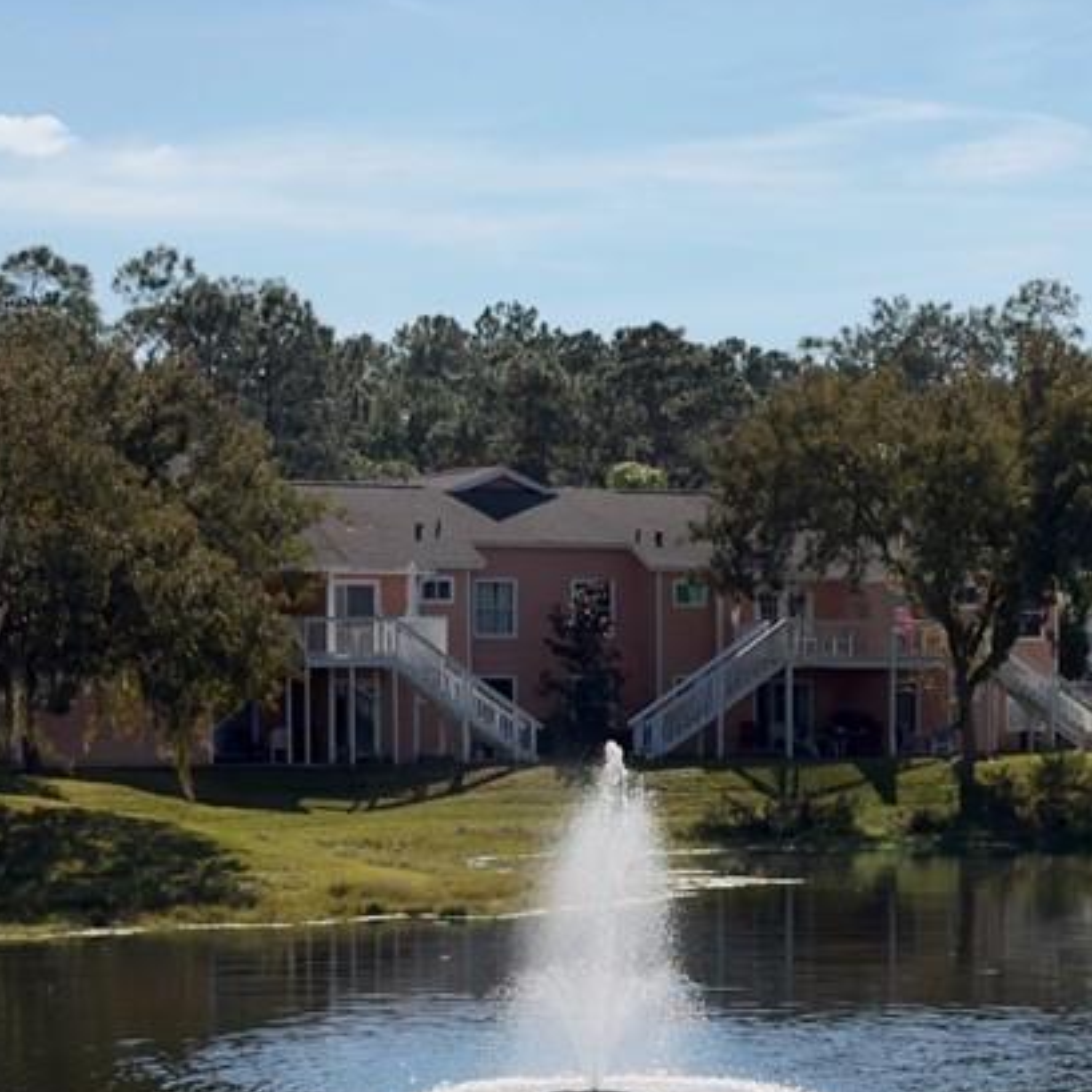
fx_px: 4319
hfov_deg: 14.4
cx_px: 667
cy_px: 892
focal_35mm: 121
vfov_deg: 14.3
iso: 64
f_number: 1.78
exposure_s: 1/8264
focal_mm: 6.76
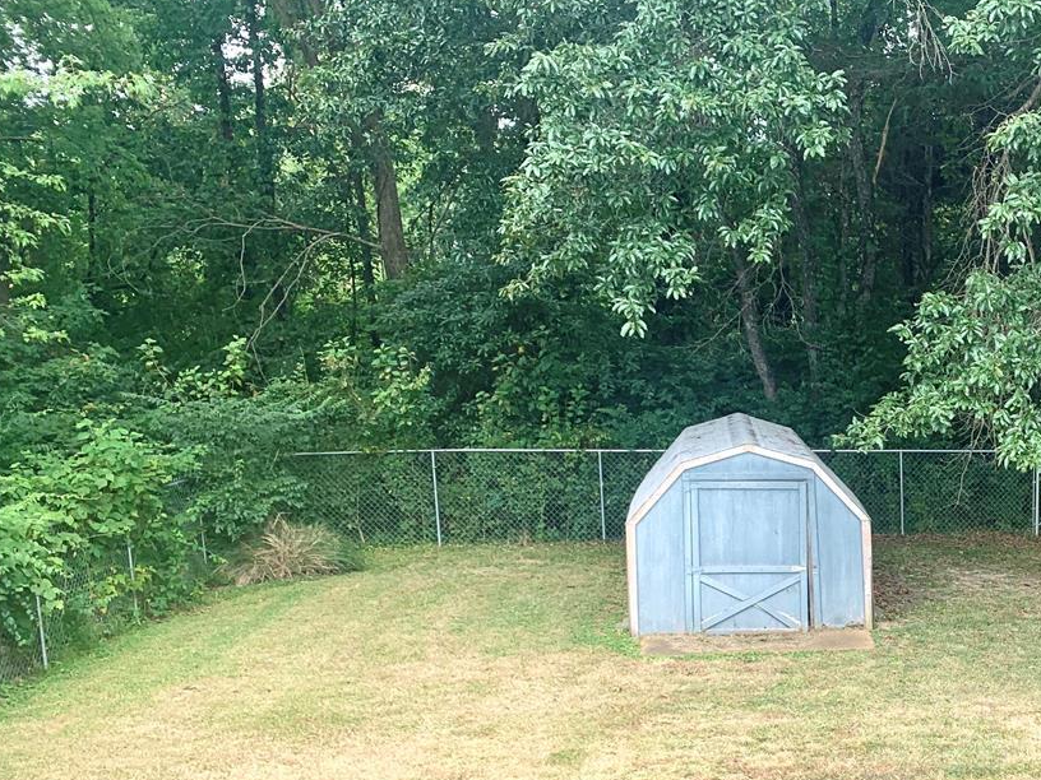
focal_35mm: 51
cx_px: 987
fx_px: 1534
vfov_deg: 27.9
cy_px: 646
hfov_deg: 34.8
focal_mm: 4.25
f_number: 1.8
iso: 25
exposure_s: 1/248
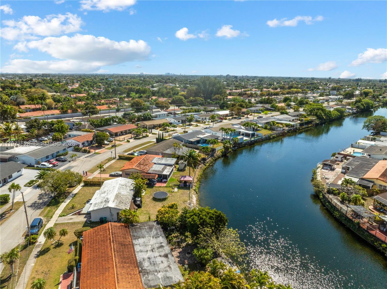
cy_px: 144
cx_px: 194
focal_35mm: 24
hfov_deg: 71.6
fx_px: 268
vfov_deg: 56.7
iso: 200
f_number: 11
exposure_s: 1/500
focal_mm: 12.29
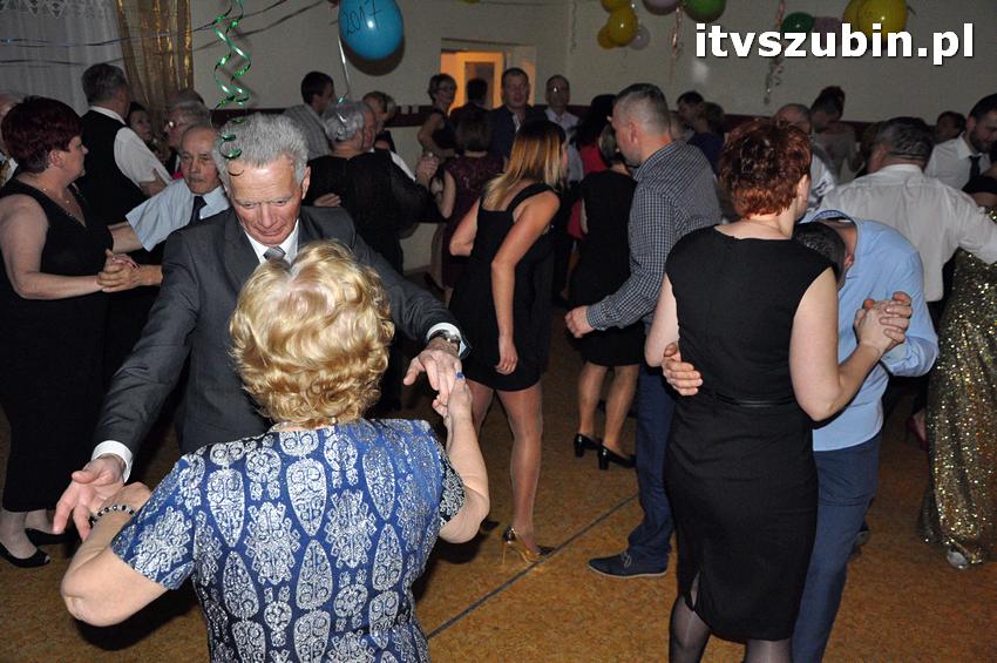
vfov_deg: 36.8
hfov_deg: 53.2
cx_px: 498
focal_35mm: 36
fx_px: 996
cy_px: 332
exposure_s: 1/60
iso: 2000
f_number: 5
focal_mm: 24
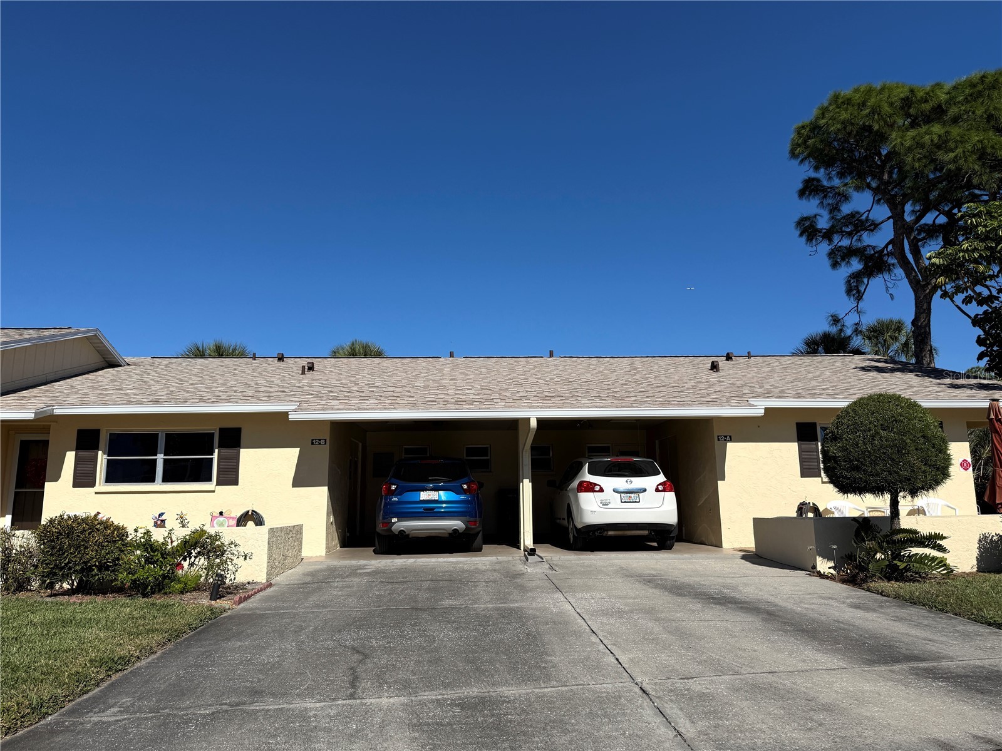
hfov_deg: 71.6
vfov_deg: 56.8
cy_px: 376
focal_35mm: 24
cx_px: 501
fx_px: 695
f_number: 1.78
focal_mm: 6.76
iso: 80
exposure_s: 1/8130
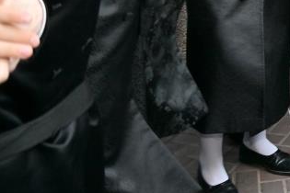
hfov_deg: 22.6
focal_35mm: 78
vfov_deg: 16.2
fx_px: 628
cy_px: -85
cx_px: 397
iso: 400
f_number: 4
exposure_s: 1/200
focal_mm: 24
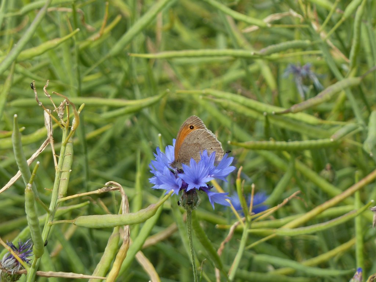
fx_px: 4062
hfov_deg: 5.3
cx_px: 188
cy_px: 141
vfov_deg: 4.0
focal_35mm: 374
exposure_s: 1/250
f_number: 4.9
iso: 80
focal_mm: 49.2
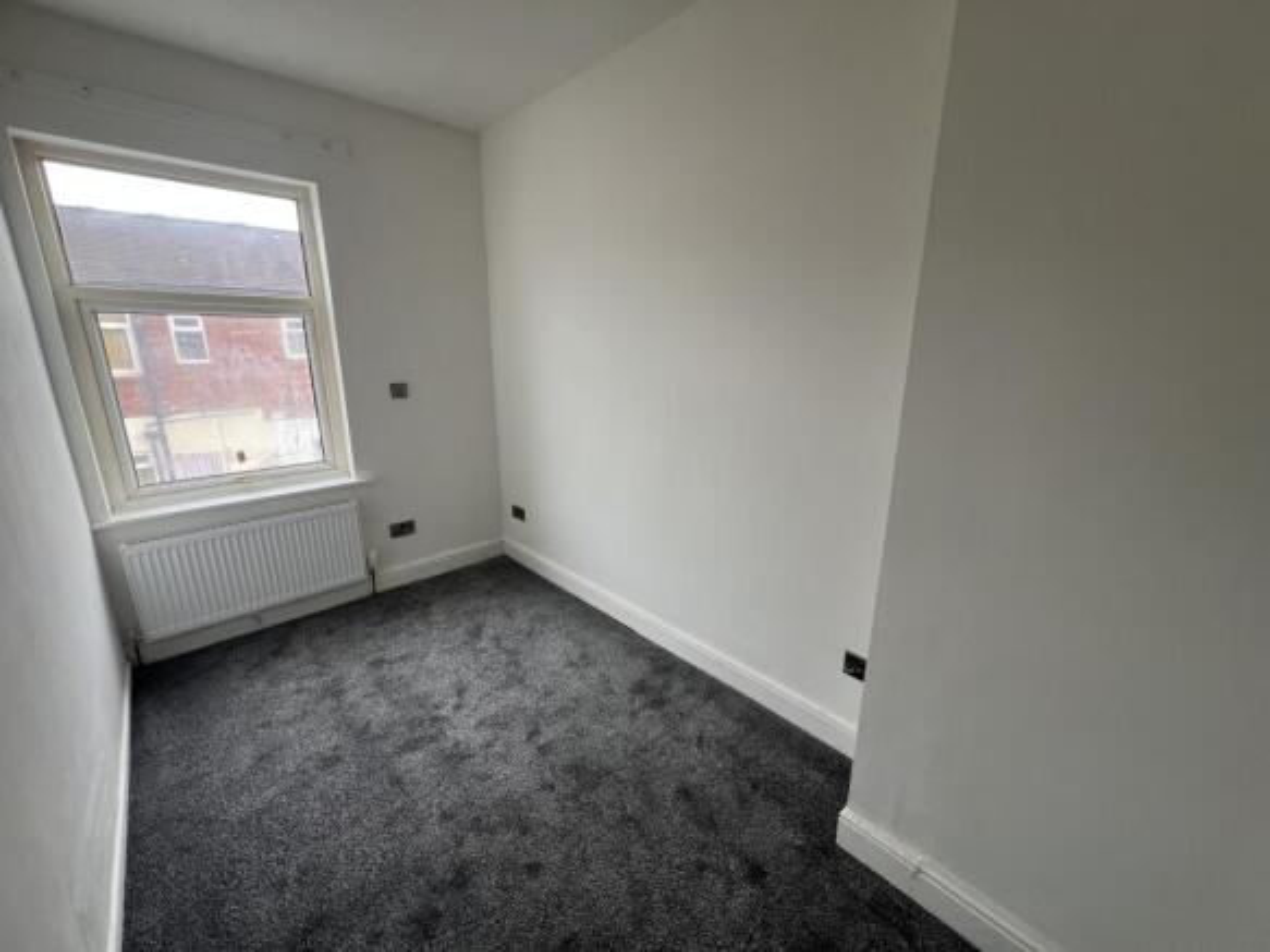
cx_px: 635
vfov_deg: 89.9
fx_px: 477
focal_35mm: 13
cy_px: 476
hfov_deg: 106.2
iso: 50
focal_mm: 1.57
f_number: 1.8
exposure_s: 1/99
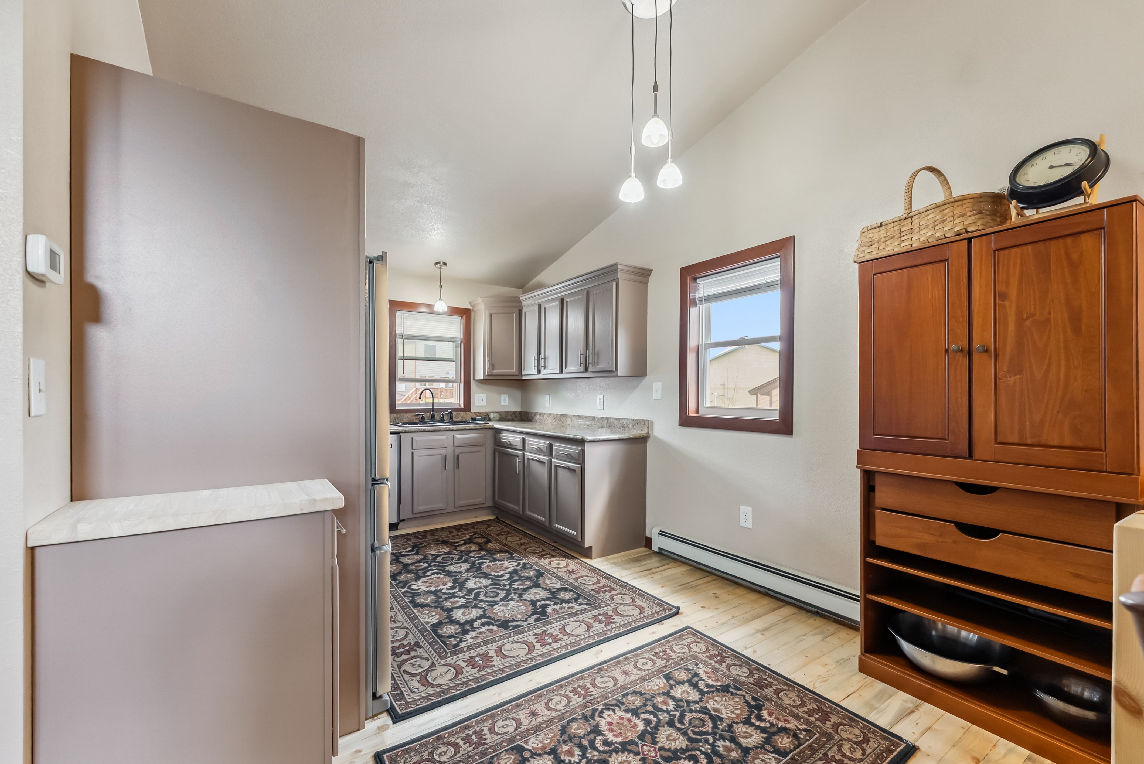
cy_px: 382
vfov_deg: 78.9
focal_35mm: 15
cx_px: 572
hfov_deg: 101.9
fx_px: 464
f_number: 7.1
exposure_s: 1/20
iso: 800
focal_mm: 14.6
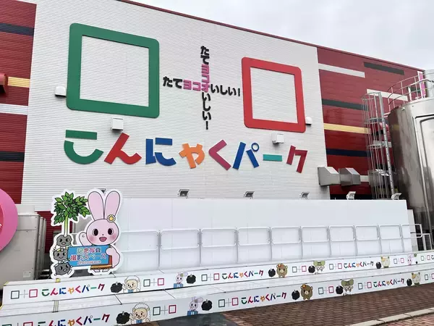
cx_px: 217
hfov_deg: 67.3
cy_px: 163
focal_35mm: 26
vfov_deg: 53.1
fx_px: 326
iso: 40
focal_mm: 5.1
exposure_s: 1/210
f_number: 1.6
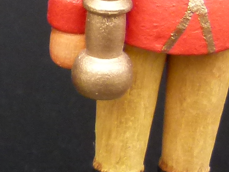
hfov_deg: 6.1
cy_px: -12
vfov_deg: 4.7
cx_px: -247
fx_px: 2071
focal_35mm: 313
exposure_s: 1/60
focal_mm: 9.2
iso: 200
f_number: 3.2
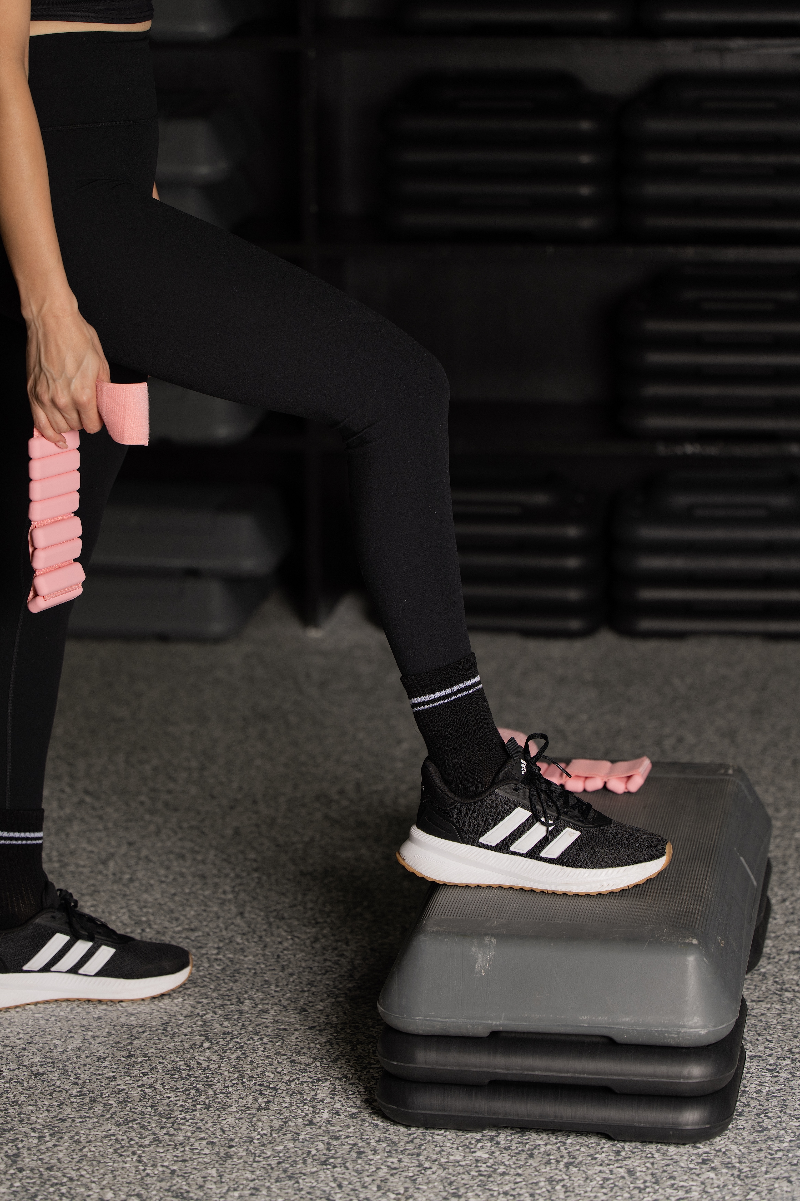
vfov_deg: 20.0
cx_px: 347
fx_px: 3400
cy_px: 557
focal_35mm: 102
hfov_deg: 13.4
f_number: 2.8
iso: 100
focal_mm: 86
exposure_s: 1/200
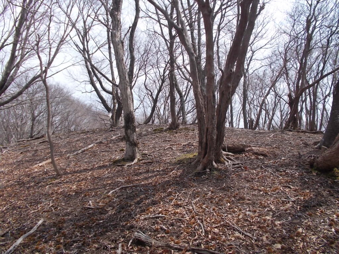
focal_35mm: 26
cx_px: 170
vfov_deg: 53.1
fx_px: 255
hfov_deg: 67.3
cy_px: 127
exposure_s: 1/100
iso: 80
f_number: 8
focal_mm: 4.6
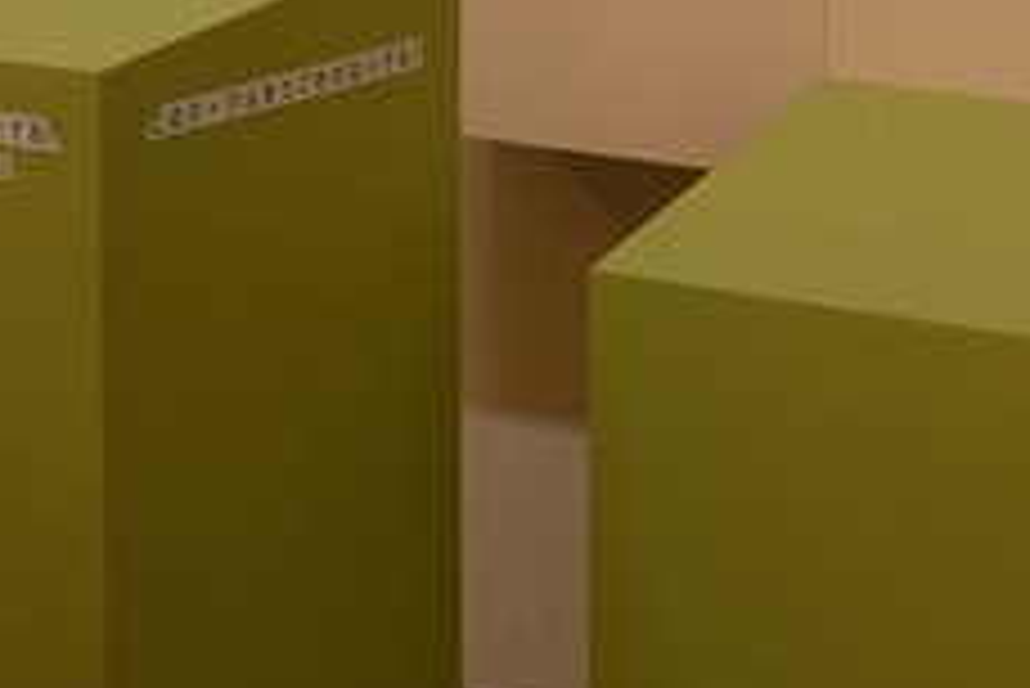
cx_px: 1372
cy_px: -418
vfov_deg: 12.2
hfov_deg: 17.9
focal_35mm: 106
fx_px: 3035
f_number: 3.6
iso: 640
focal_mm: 18
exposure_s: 1/60
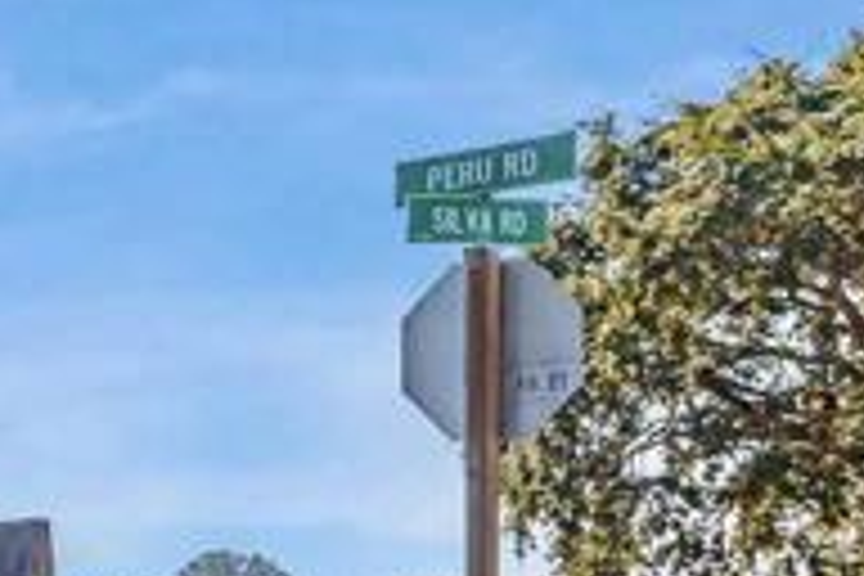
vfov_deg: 16.7
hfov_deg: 16.2
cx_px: -1048
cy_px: 556
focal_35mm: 80
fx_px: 1920
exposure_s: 1/320
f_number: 8
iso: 100
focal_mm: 10
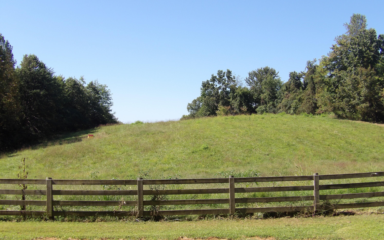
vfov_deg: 26.3
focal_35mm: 49
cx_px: 193
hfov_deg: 41.1
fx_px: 513
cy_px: 123
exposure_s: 1/500
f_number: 3.8
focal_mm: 8.2
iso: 100
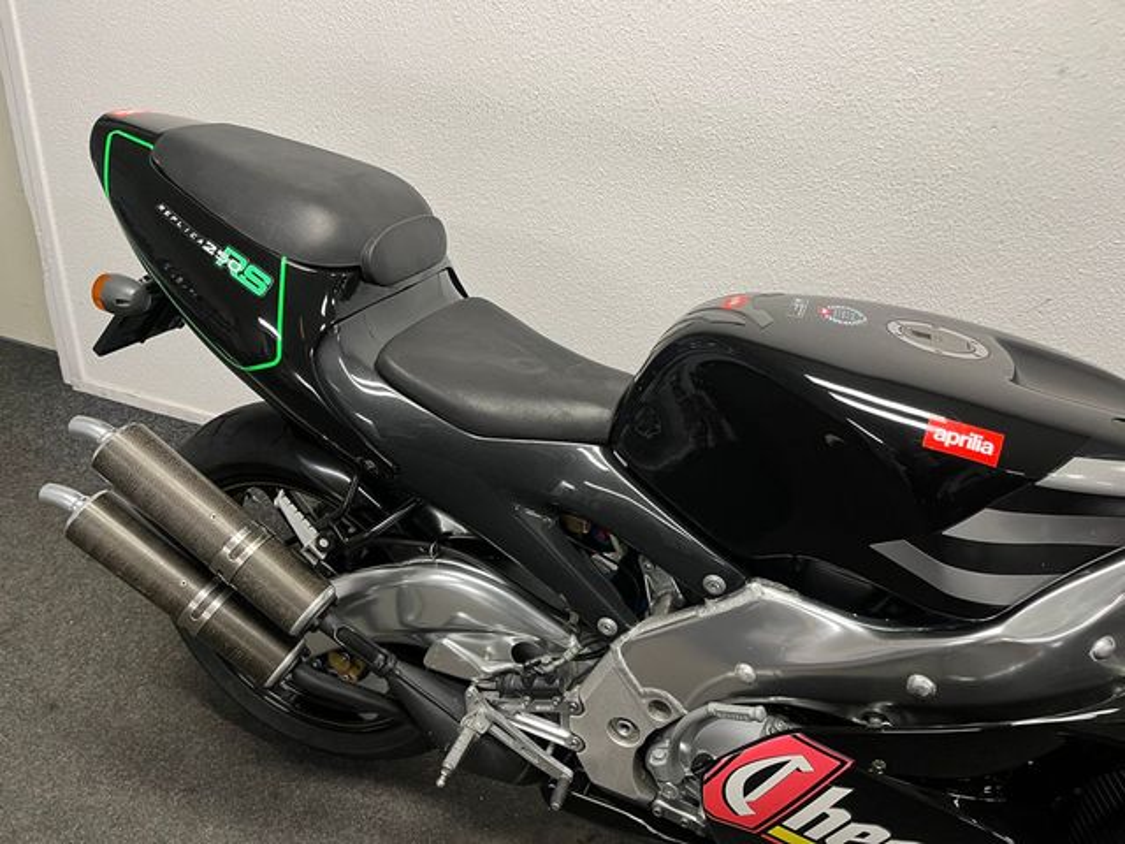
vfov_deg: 53.1
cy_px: 422
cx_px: 562
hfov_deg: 67.3
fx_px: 845
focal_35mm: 26
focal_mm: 5.1
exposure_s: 1/50
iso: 100
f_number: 1.6
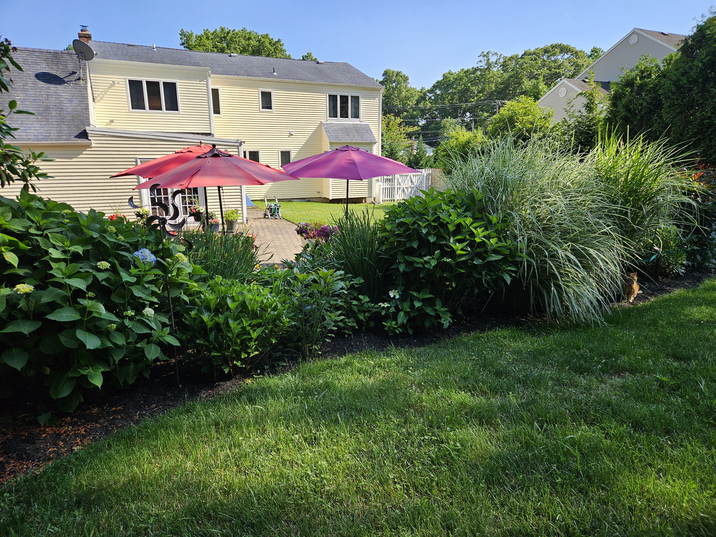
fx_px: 476
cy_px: 268
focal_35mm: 23
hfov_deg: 73.9
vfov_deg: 58.9
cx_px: 358
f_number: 1.8
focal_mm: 5.4
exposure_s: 1/748
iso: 25
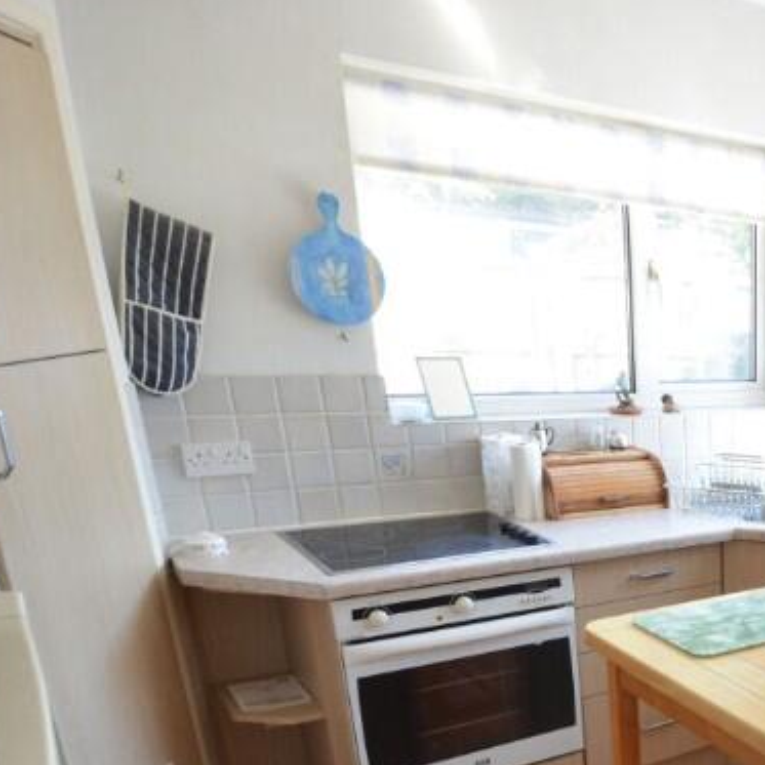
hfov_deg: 36.2
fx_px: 875
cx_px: 925
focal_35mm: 35
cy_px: 650
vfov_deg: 44.1
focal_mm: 10
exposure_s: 1/25
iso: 400
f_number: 8
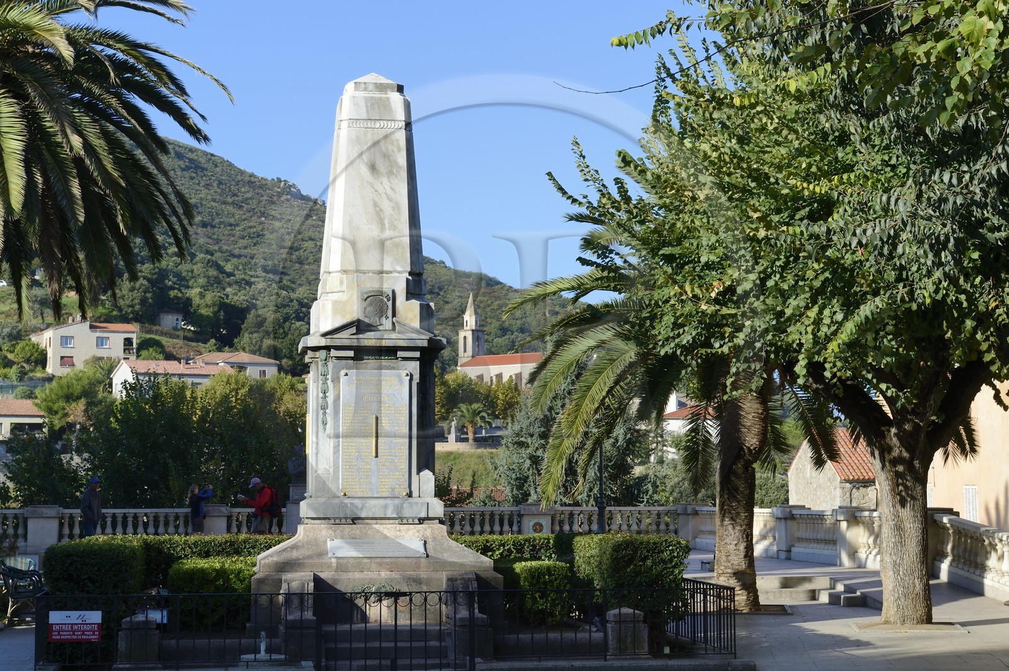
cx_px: 504
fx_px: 1960
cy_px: 336
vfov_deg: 19.4
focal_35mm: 70
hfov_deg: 28.9
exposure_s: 1/200
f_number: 11
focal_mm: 70
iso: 200
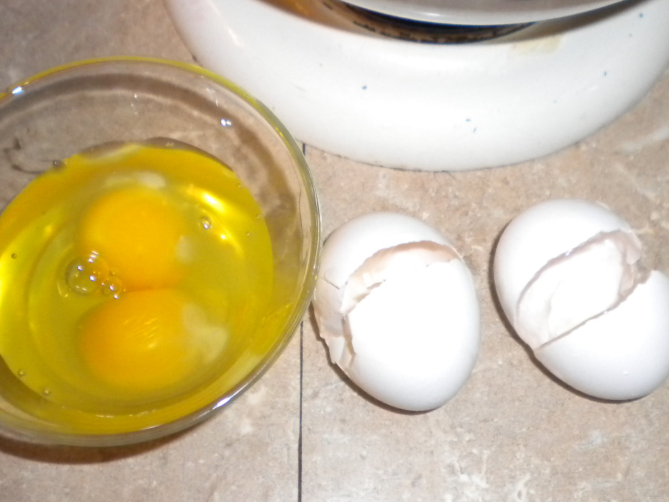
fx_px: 1044
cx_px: 371
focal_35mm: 54
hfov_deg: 35.5
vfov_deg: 27.0
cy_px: 194
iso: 400
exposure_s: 1/30
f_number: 3.1
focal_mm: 6.3
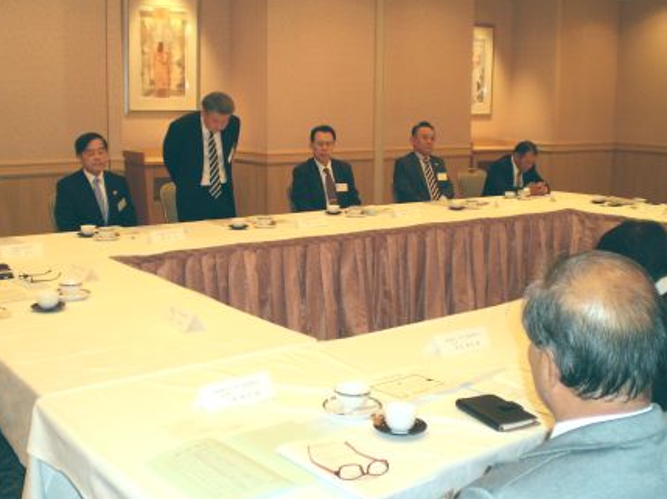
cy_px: 232
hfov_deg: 44.8
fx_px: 809
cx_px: 347
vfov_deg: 34.3
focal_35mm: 42
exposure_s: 1/30
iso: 125
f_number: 3.1
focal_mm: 6.3
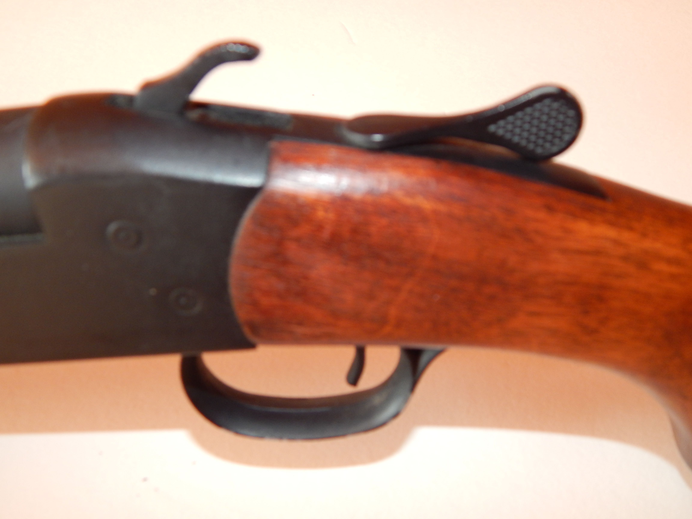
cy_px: 260
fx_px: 620
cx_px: 346
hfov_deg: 58.4
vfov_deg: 45.4
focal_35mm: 31
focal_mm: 5.6
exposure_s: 1/30
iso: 200
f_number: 3.2
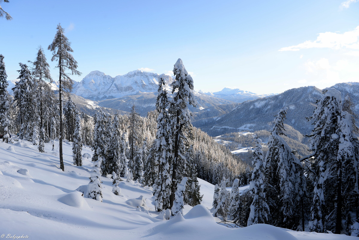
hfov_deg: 60.3
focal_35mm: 31
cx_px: 180
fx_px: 309
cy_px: 120
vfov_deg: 42.4
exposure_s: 1/250
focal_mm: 31
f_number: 8
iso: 100
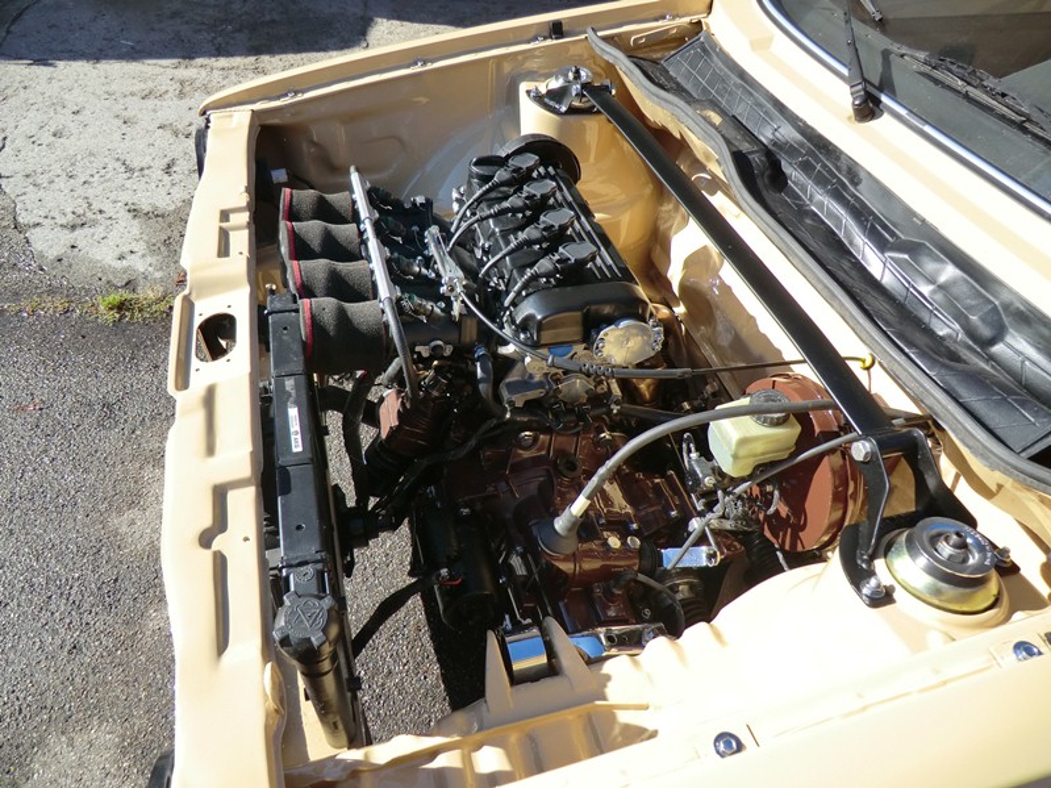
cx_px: 526
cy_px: 394
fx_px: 729
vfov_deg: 56.8
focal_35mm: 24
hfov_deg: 71.6
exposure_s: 1/400
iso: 64
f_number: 3.2
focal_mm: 4.3
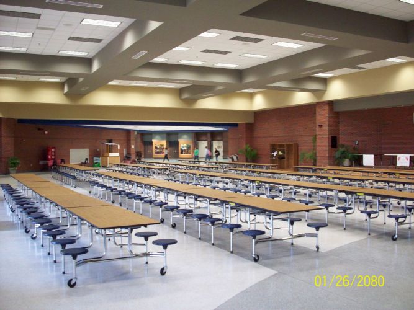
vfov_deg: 38.7
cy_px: 155
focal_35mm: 37
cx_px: 207
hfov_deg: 50.1
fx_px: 442
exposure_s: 1/30.3
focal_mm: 6.2
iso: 160
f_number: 2.8
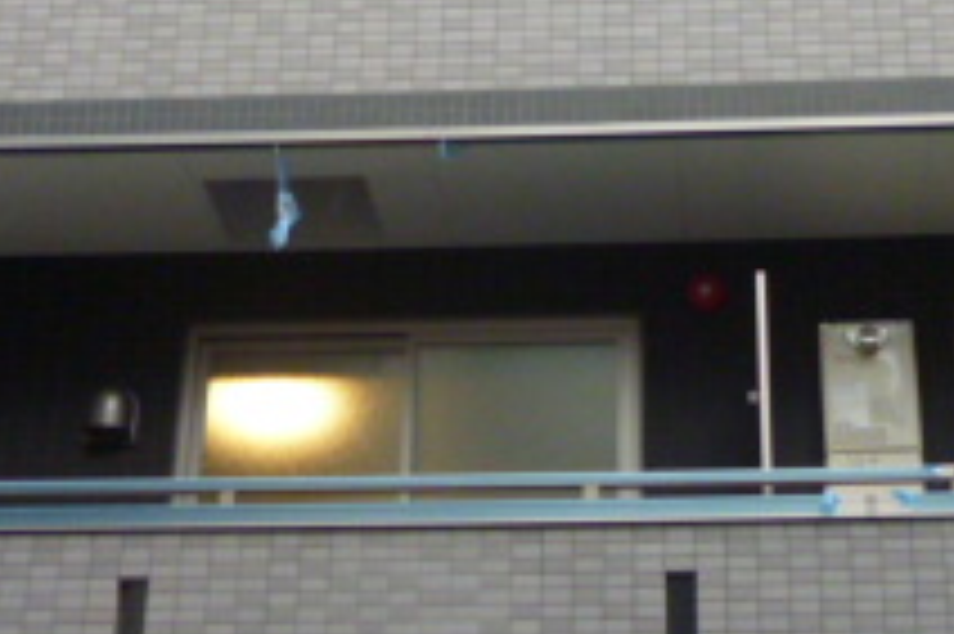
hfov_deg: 23.1
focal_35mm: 88
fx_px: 2330
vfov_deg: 15.0
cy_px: -130
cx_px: 567
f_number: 3.1
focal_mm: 5
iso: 400
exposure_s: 1/160
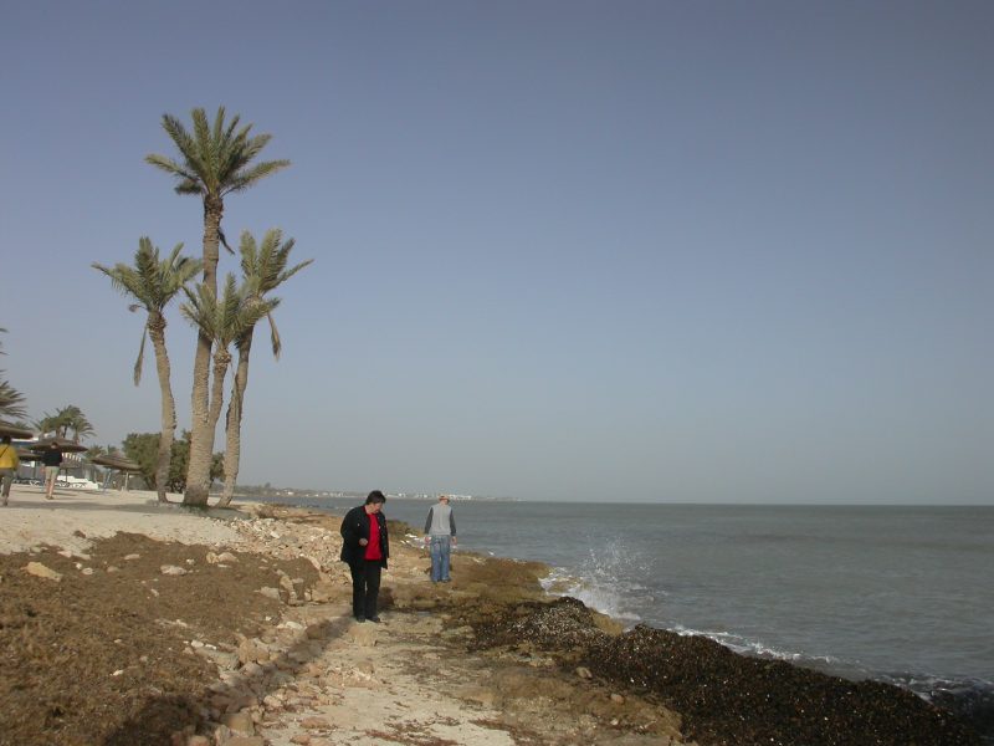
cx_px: 497
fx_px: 1436
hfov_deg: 38.2
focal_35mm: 50
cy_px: 373
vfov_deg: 29.1
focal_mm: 10.4
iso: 100
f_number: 5.2
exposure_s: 1/274
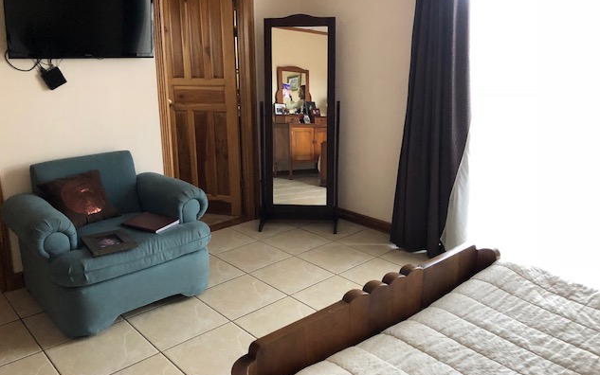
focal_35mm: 30
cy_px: 162
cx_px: 302
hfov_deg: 62.9
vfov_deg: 41.8
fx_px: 491
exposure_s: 1/15
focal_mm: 3.99
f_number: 1.8
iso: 80
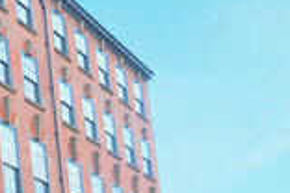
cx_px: -307
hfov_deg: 16.2
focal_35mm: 94
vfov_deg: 13.4
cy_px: 324
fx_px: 757
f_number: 5.6
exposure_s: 1/125
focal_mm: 14
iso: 1600
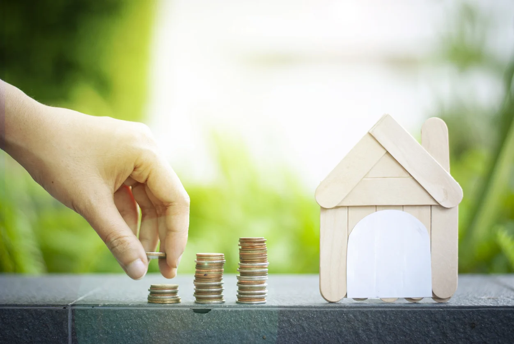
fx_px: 1072
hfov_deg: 27.0
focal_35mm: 75
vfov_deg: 18.2
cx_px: 257
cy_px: 172
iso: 100
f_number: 1.8
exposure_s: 1/100
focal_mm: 50
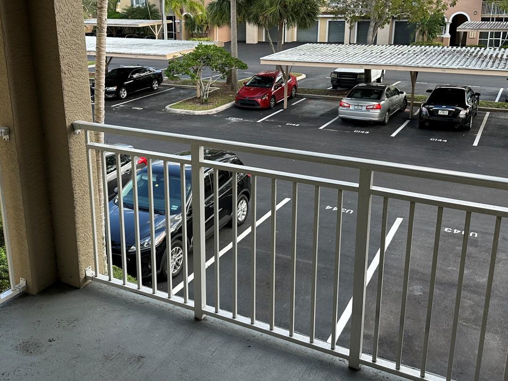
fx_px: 528
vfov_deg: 39.5
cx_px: 227
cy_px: 152
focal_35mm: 36
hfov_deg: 51.3
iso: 80
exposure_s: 1/543
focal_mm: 6.86
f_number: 1.78
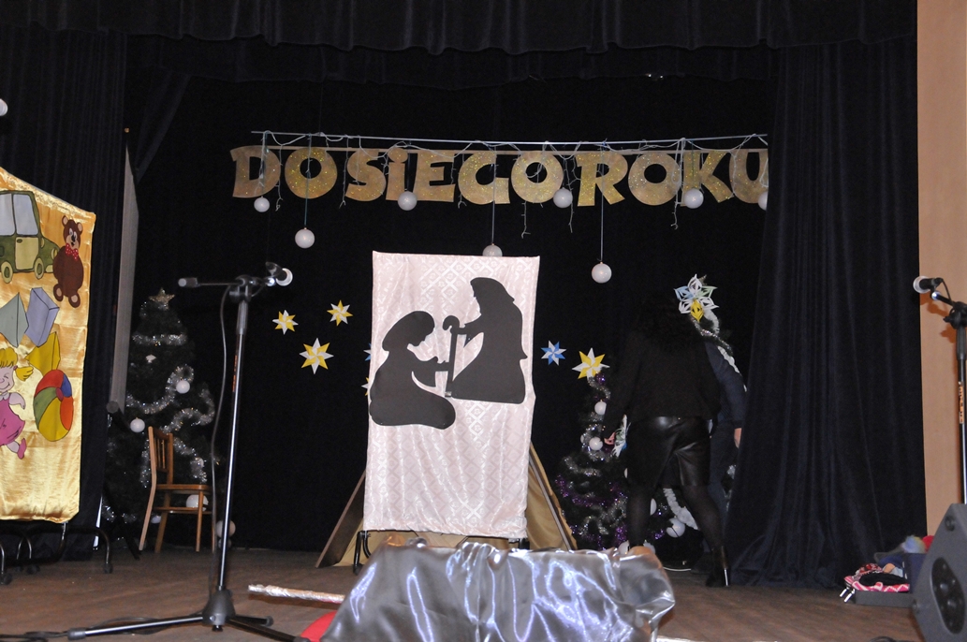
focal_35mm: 48
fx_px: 1288
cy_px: 321
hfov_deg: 41.2
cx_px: 484
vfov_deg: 28.0
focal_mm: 32
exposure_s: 1/125
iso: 3200
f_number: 4.2
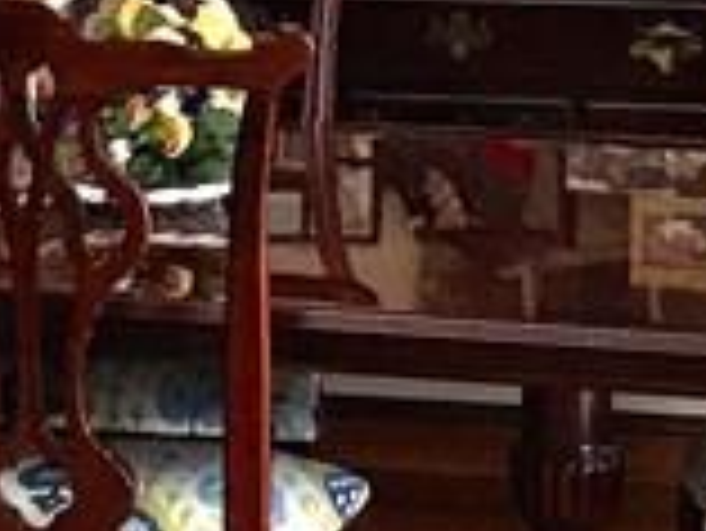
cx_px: -234
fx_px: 3858
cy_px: -346
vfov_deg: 7.7
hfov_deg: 10.2
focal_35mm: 189
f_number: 2.2
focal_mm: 4.15
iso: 25
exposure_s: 1/15
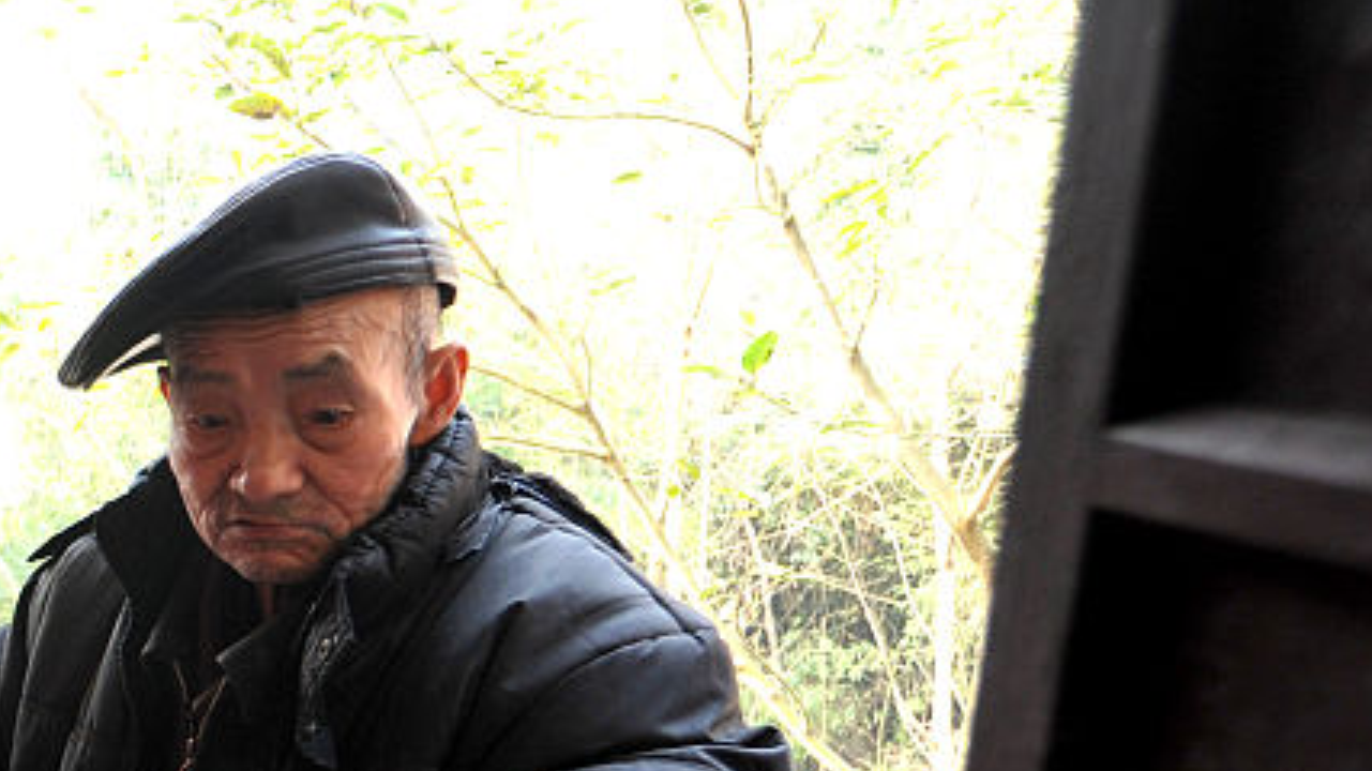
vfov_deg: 21.7
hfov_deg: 30.0
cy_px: 790
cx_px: -469
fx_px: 1928
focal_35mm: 53
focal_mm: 18
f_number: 5.6
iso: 800
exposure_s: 1/125
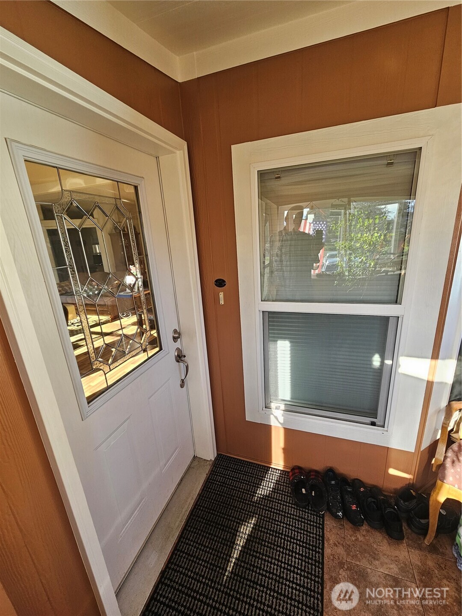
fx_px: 231
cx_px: 231
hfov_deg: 89.9
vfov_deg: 106.2
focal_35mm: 13
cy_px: 308
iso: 125
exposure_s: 1/207
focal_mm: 2.2
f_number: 2.2
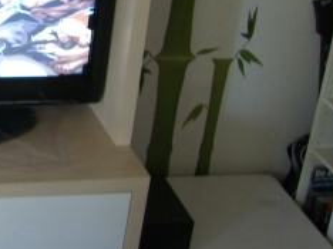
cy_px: 53
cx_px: -101
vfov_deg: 14.1
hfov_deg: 17.7
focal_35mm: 104
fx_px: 999
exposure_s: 1/15
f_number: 2.7
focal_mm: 6.2
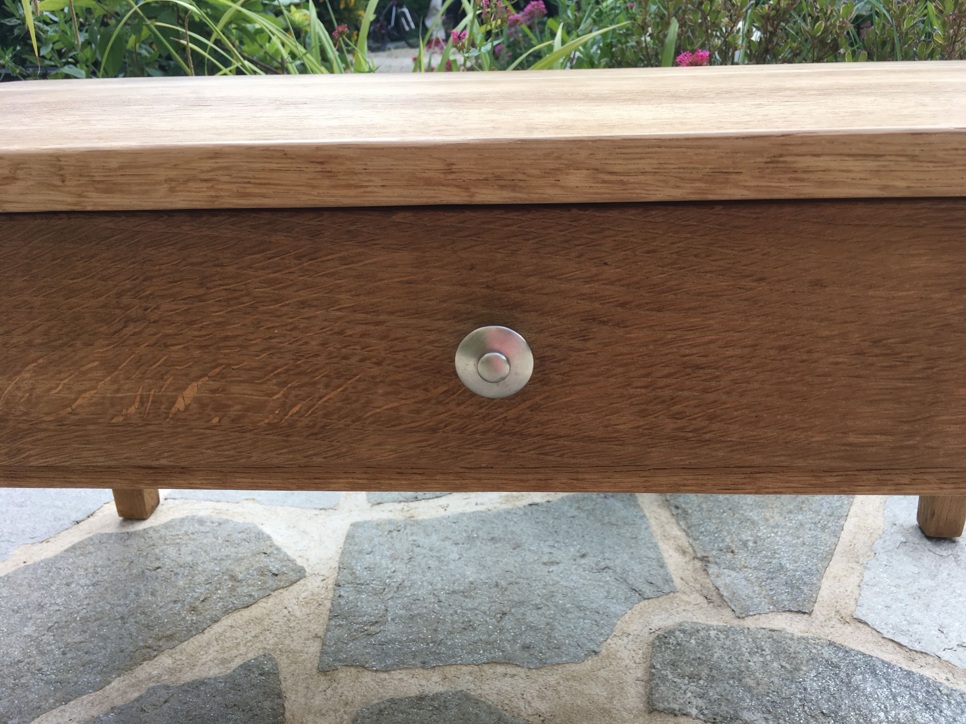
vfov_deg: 48.2
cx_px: 483
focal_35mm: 29
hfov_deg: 61.7
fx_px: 809
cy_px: 362
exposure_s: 1/396
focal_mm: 4.15
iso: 25
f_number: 2.2
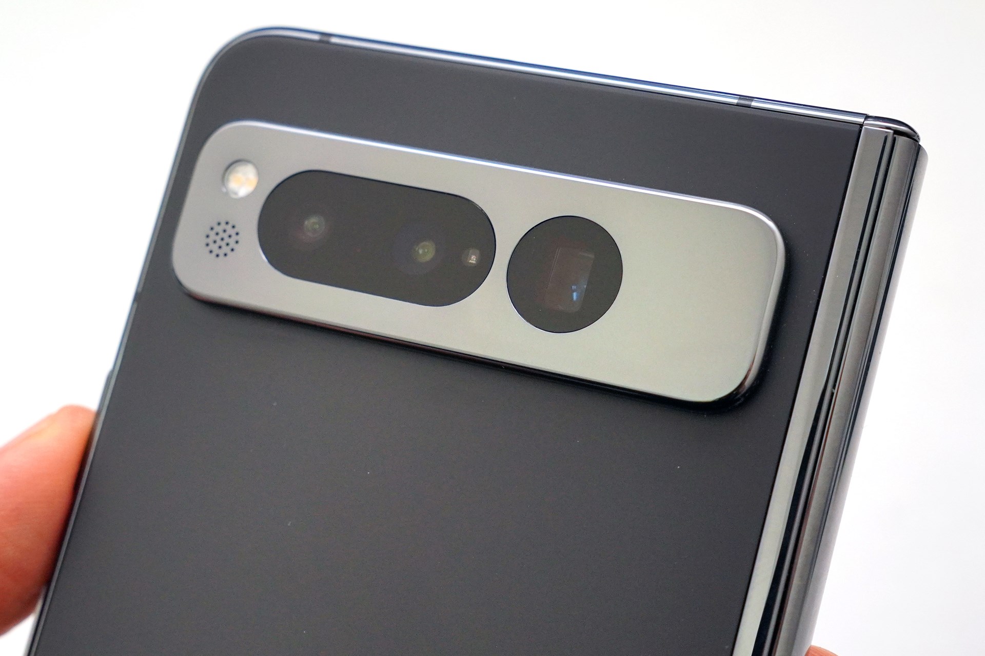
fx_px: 1403
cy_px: 328
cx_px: 492
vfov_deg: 26.3
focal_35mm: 51
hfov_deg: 38.7
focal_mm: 34.2
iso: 1000
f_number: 6.3
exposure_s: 1/100
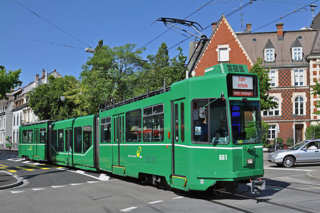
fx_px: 320
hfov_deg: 53.2
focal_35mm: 36
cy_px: 106
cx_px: 160
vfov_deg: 36.8
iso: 250
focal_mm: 24
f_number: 7.1
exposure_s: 1/800
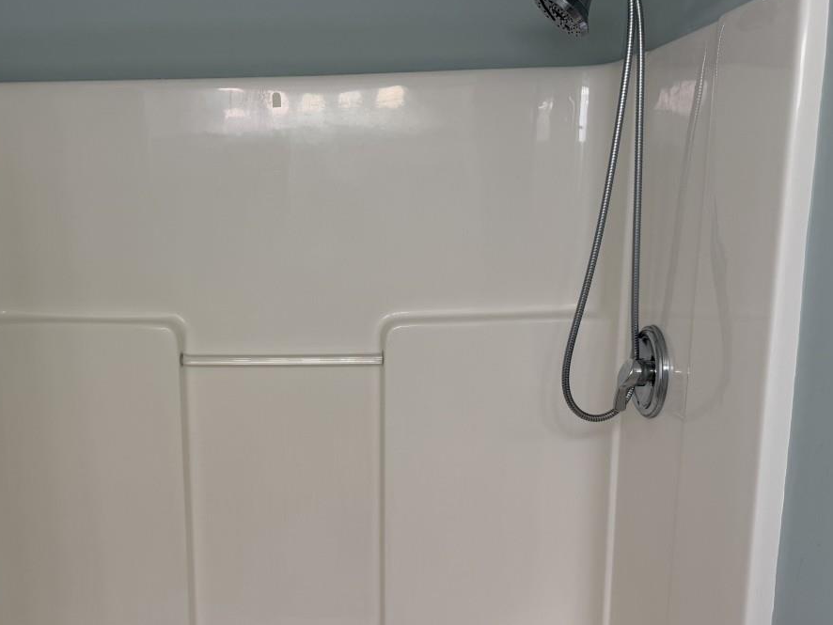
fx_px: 939
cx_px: 259
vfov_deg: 36.7
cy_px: 375
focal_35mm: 39
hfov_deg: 46.9
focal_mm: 6.76
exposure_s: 1/60
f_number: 1.78
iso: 100
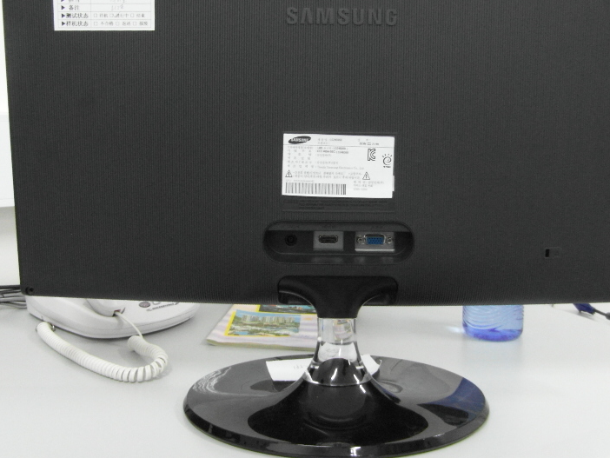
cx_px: 319
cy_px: 171
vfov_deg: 40.4
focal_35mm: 35
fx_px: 617
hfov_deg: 52.6
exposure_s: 1/20
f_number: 3.2
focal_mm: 4
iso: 400
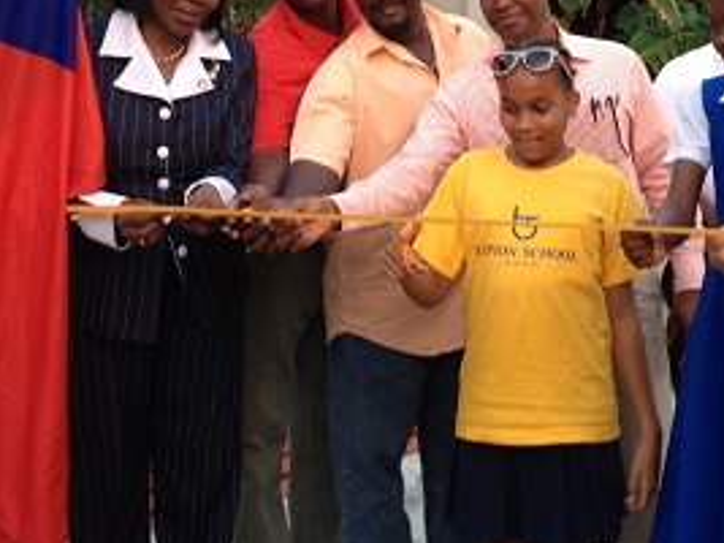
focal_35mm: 70
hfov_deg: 27.6
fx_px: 1463
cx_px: 500
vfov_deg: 20.4
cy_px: 14
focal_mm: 4.28
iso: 50
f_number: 2.4
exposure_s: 1/24
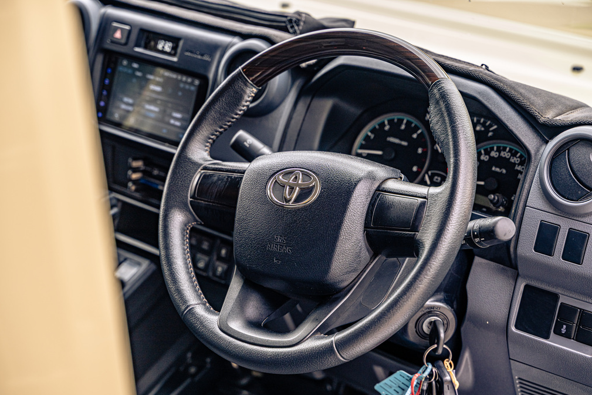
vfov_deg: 19.2
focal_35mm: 71
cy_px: 200
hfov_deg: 28.5
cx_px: 299
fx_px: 1167
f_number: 4
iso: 200
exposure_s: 1/125
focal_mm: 70
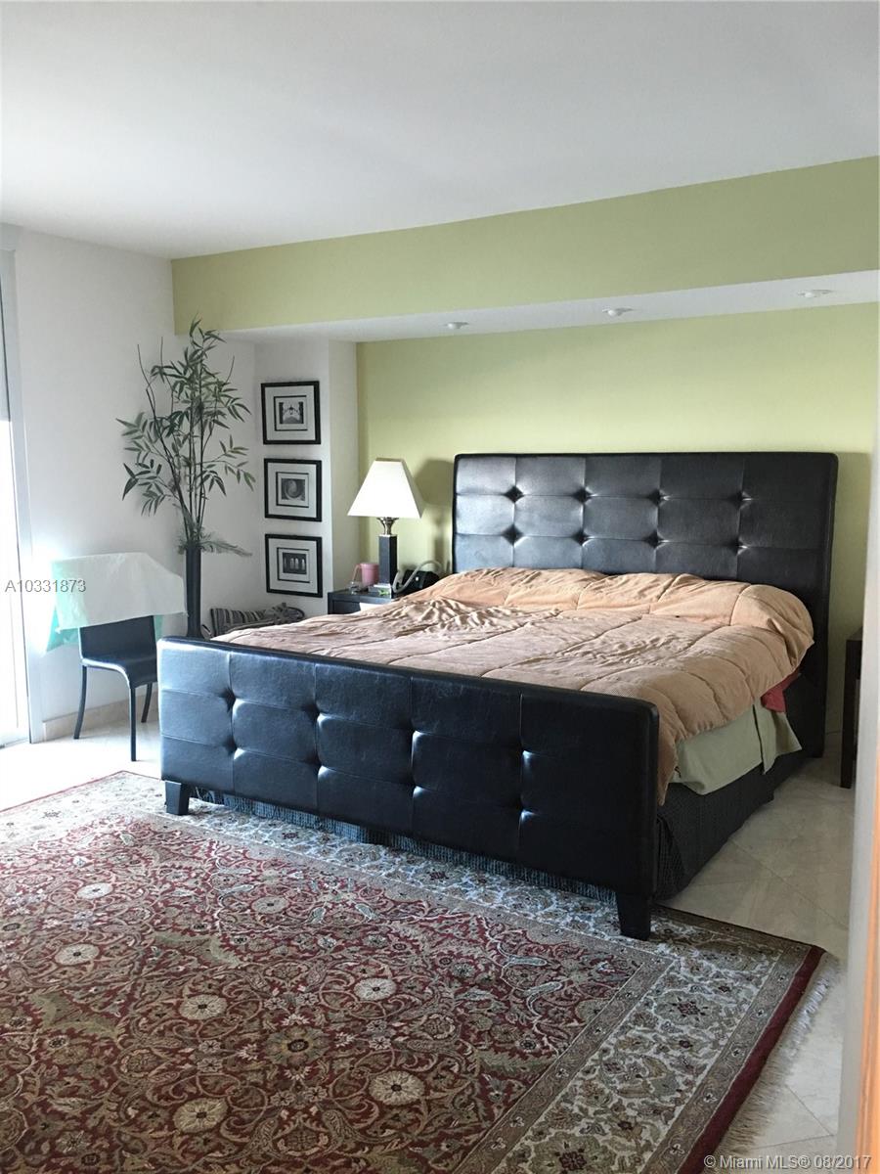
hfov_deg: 48.2
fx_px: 983
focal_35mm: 29
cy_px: 587
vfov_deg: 61.7
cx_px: 440
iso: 80
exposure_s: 1/10
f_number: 2.2
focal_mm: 4.15
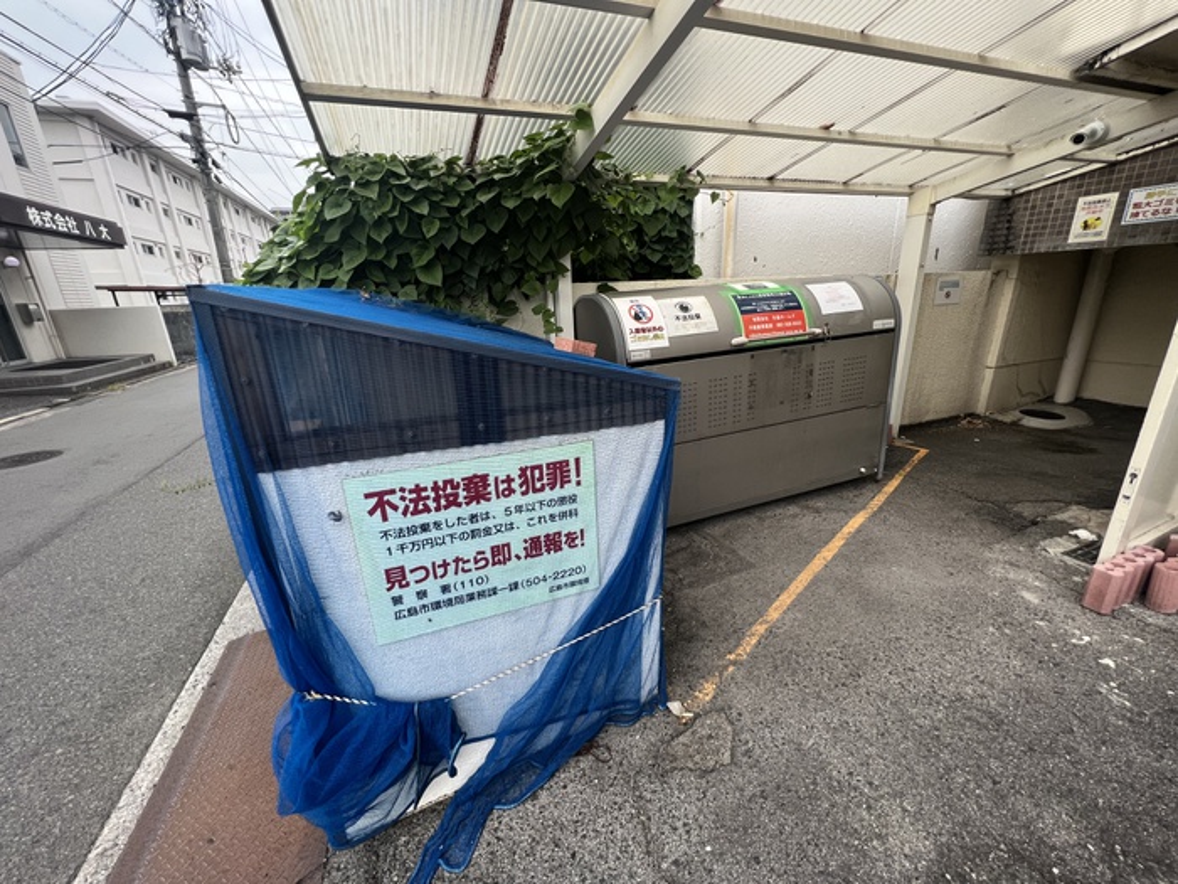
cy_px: 442
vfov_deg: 89.9
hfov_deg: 106.2
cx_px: 589
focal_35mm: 13
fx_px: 442
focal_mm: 1.57
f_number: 1.8
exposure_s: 1/99
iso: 100
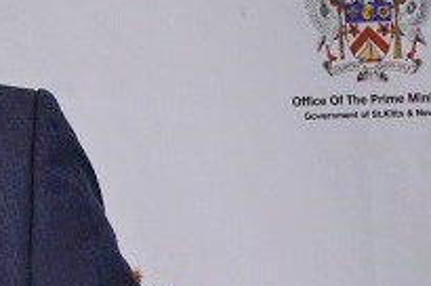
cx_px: -390
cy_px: 278
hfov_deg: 4.2
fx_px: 5811
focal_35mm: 486
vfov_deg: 2.8
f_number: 5.6
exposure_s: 1/125
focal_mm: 75
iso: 1600
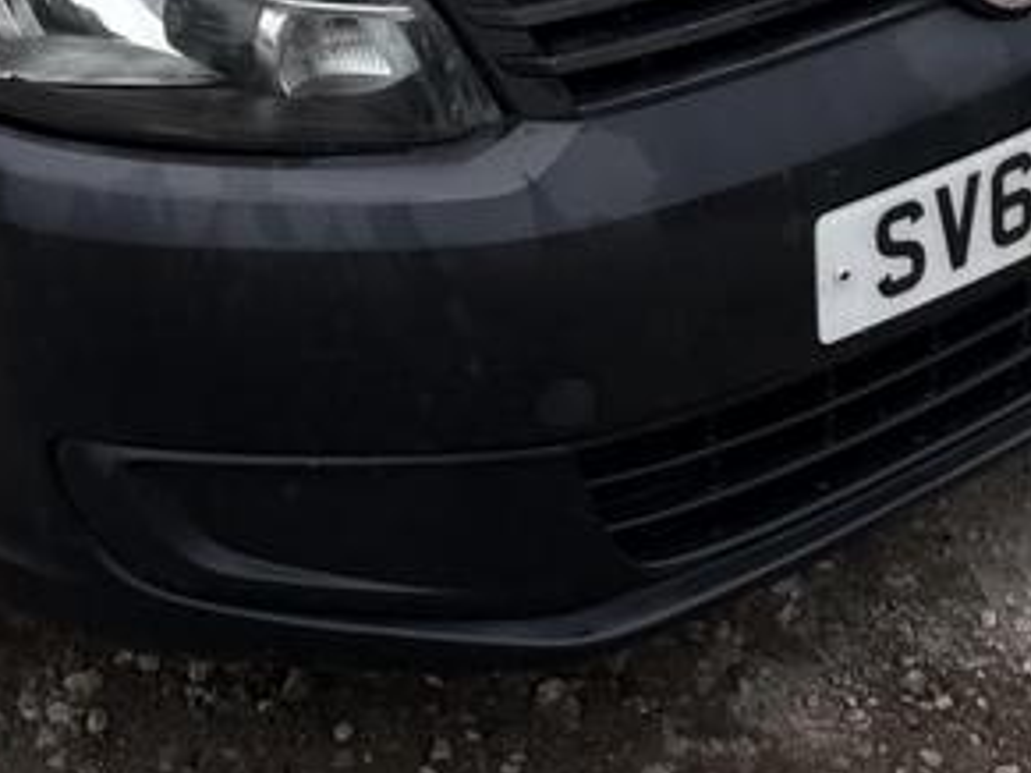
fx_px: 2382
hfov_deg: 24.2
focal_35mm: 80
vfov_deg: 17.1
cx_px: 301
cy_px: -287
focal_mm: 5.96
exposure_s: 1/1239
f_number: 1.6
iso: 50
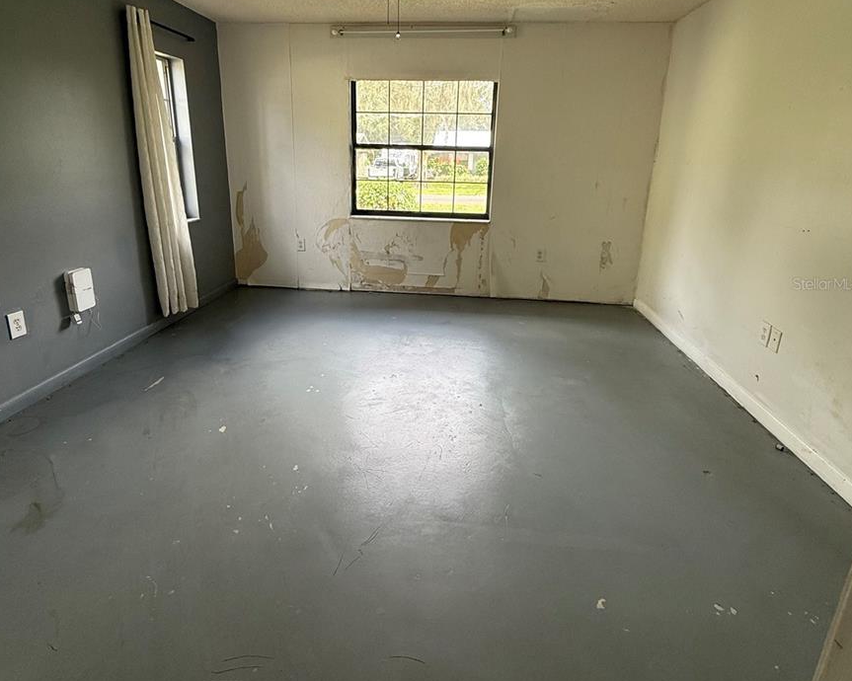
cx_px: 419
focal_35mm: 19
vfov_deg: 70.3
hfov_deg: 83.3
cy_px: 283
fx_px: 479
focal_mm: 2.22
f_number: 2.2
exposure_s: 1/117
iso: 64
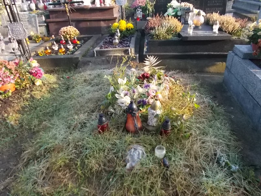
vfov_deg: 53.1
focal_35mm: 26
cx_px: 130
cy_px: 98
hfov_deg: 67.3
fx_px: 196
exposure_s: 1/100
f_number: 8
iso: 400
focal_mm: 4.6
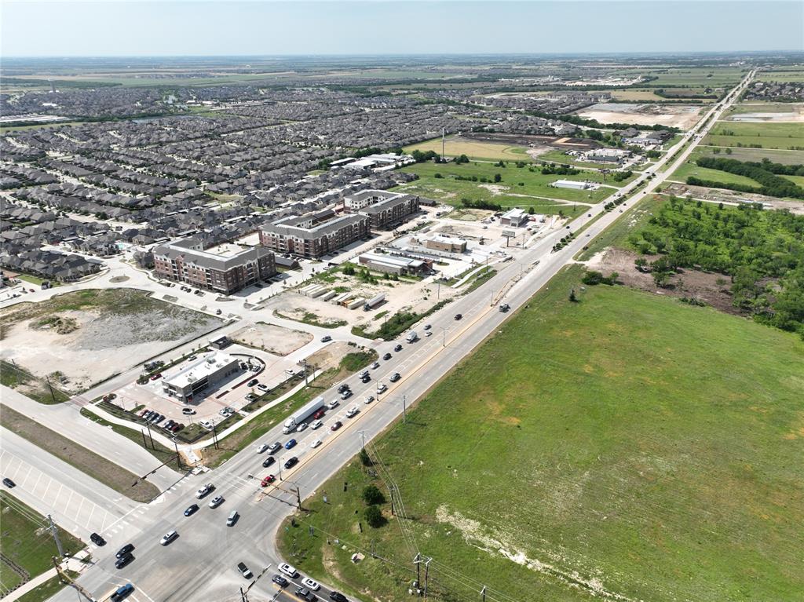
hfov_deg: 71.6
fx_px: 557
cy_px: 301
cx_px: 402
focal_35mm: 24
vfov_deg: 56.8
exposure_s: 1/1600
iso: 100
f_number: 2.8
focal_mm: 12.29
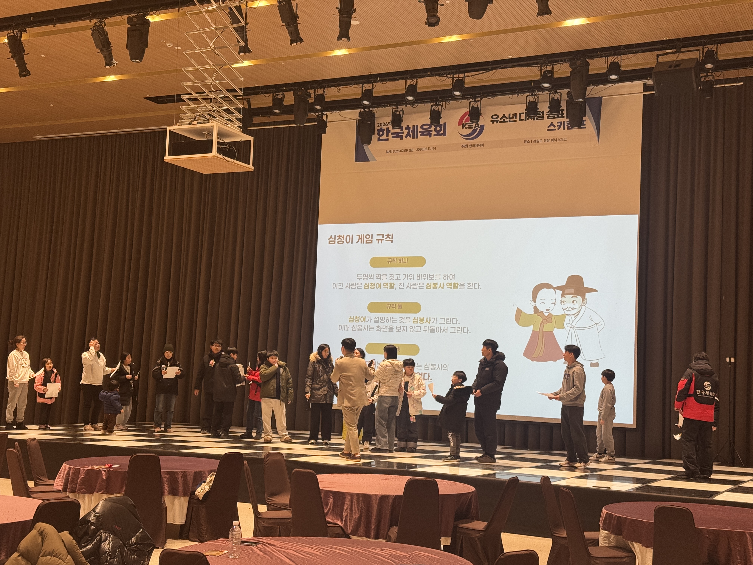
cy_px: 282
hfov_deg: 39.7
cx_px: 376
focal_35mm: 48
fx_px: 1044
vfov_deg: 30.3
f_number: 1.78
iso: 100
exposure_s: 1/60
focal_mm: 6.76
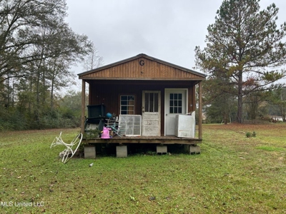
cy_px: 107
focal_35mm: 26
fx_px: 215
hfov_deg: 67.3
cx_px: 143
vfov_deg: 53.1
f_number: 1.5
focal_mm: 5.7
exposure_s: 1/552
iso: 50
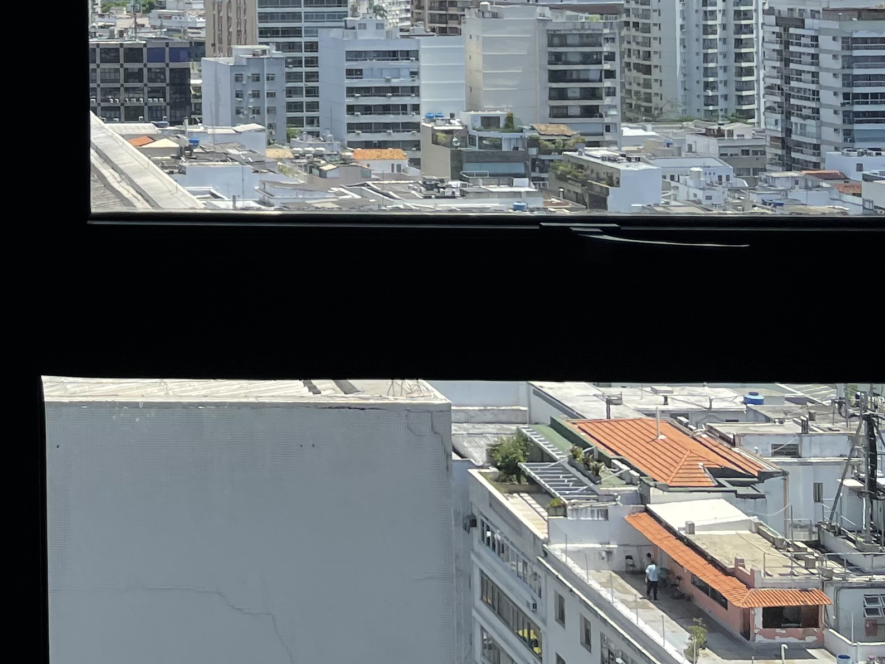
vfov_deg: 21.0
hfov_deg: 26.1
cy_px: -99
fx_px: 1687
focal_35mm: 66
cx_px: -184
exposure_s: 1/1984
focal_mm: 4.2
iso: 32
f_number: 1.6
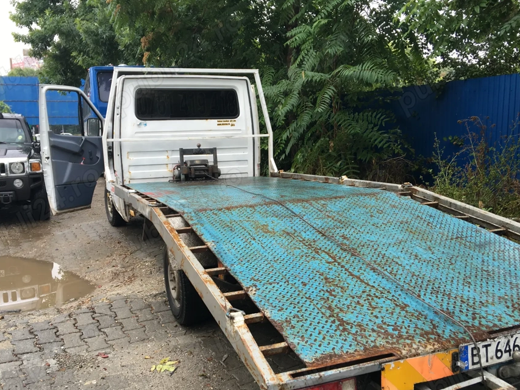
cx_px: 248
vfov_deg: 41.7
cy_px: 228
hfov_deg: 53.9
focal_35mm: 34
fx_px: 511
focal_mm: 4.15
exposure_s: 1/50
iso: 25
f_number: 2.2
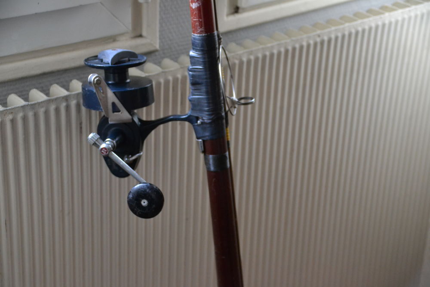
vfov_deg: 16.3
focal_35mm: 84
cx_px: 215
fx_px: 1003
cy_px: 144
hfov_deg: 24.2
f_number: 4.8
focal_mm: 56
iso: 2200
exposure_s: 1/125
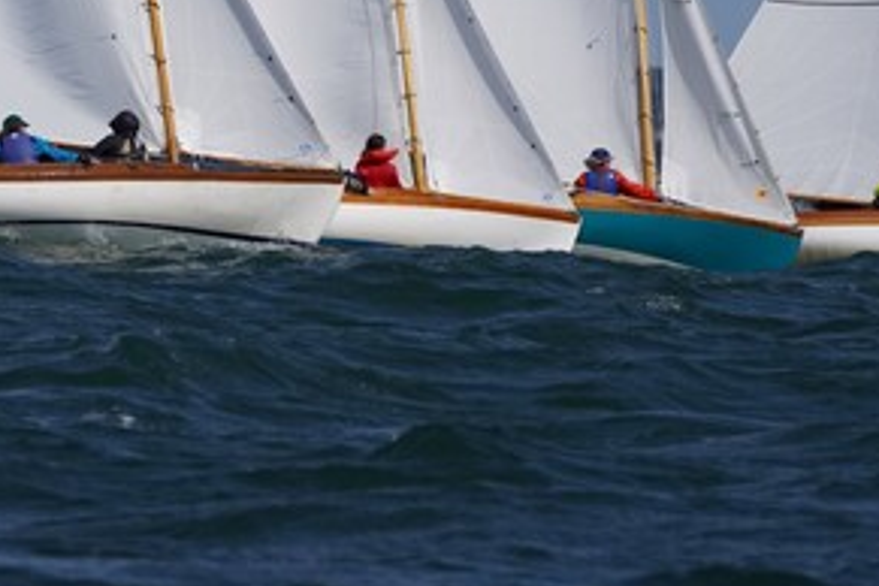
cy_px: -134
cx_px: -115
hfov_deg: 2.6
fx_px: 19248
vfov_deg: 1.7
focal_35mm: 788
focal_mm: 191
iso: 100
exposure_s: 1/1600
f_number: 5.6
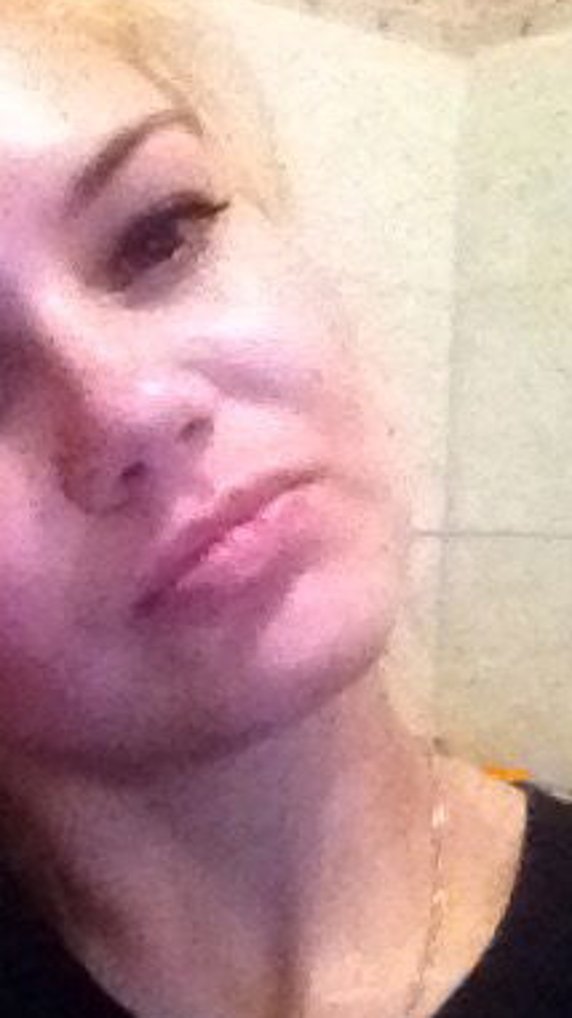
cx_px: -21
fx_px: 1728
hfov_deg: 18.2
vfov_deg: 32.8
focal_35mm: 64
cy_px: 561
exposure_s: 1/24
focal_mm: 1.85
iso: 1600
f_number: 2.4
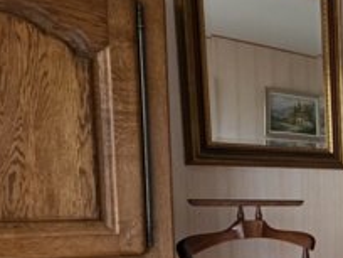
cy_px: 248
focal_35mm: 51
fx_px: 505
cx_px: 550
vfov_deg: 27.2
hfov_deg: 25.2
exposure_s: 1/25
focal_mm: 2.2
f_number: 1.9
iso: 1000
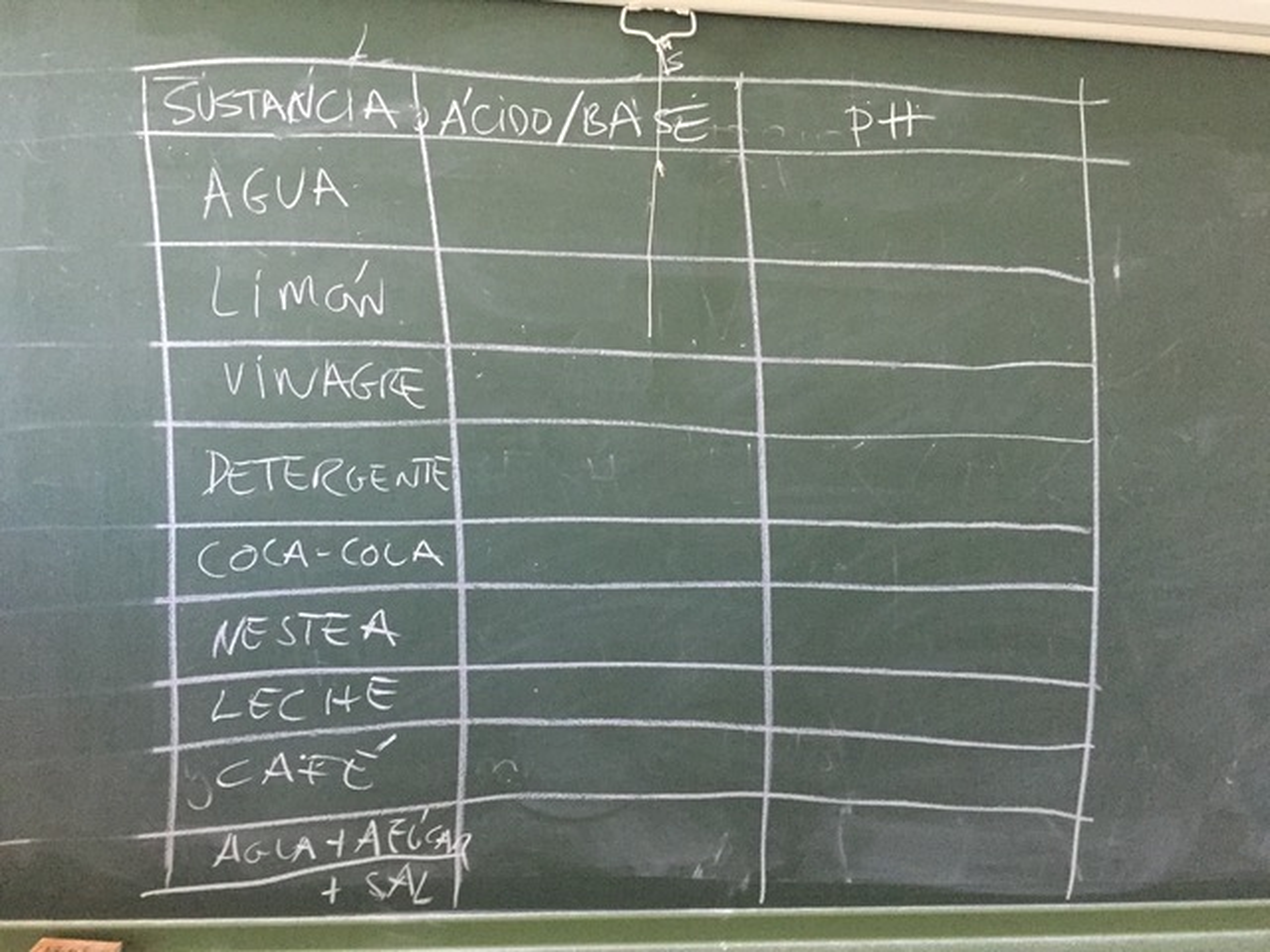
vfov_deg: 48.2
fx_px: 1064
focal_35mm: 29
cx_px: 635
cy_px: 476
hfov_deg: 61.7
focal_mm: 4.15
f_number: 2.2
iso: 320
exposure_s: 1/17
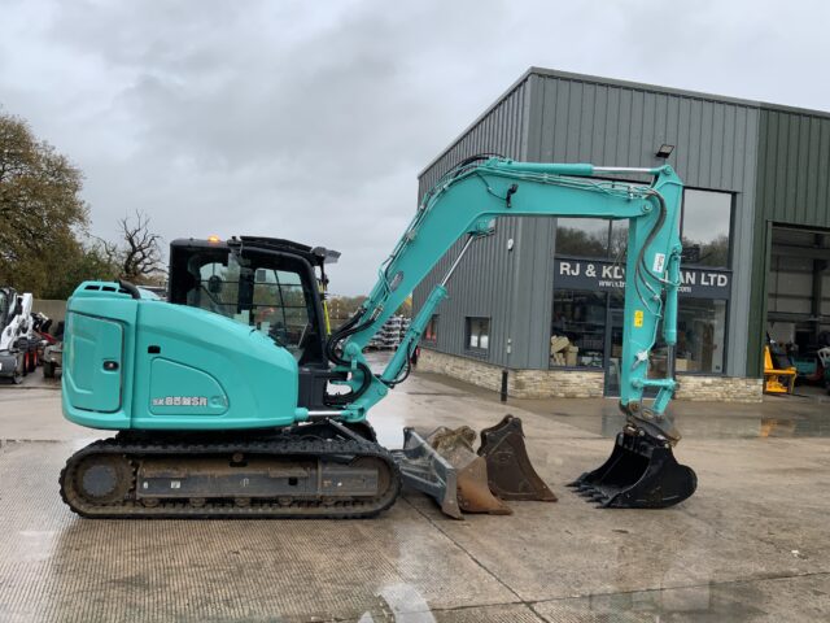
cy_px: 312
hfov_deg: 61.7
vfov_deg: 48.2
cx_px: 415
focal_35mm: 29
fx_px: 695
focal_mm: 3
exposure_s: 1/749
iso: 16
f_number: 1.8
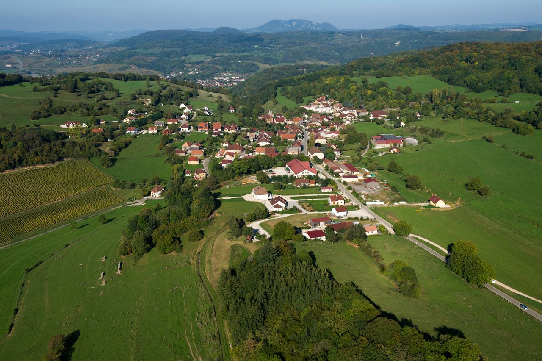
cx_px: 271
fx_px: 572
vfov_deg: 35.0
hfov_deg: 50.7
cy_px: 180
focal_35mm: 38
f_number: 8
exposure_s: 1/640
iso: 200
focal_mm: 38
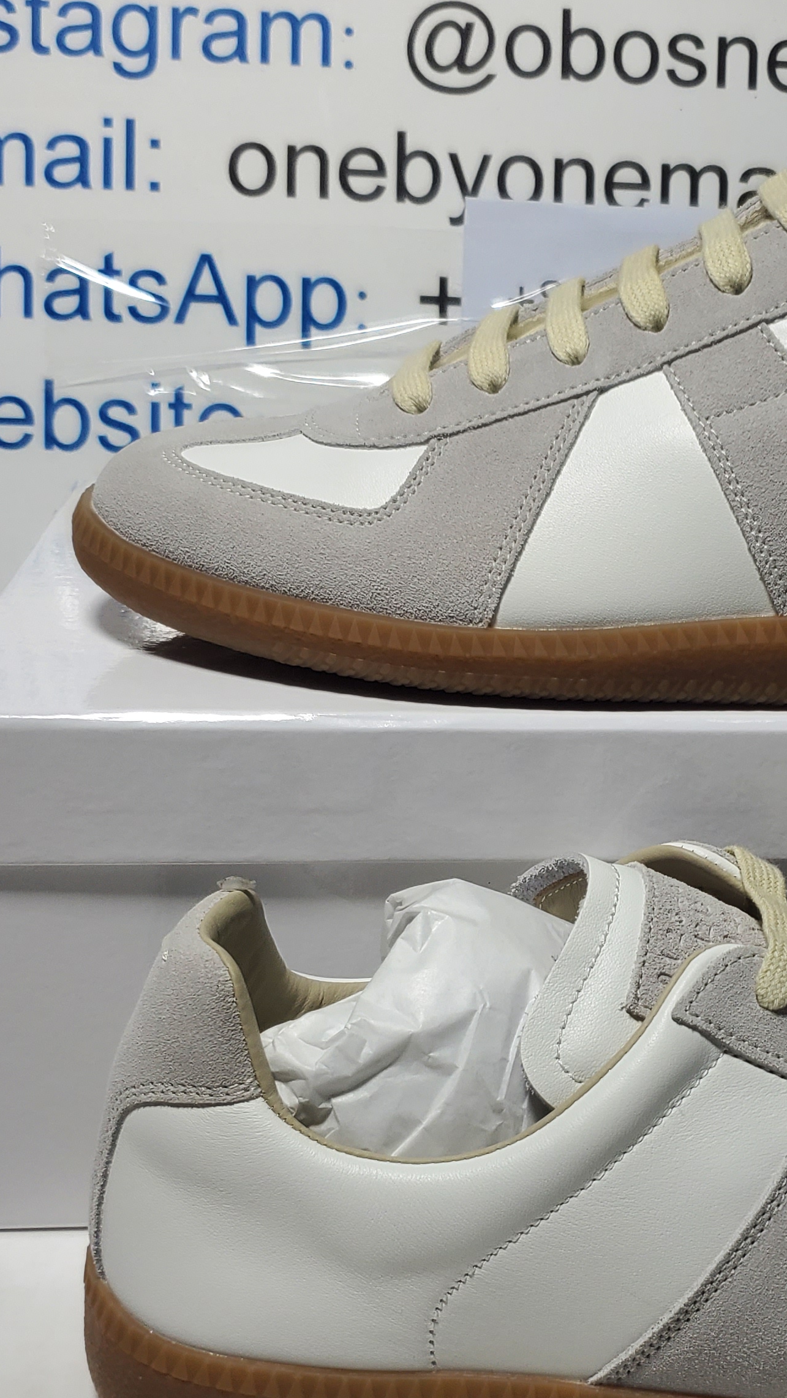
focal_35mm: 50
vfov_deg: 41.2
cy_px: 802
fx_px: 1855
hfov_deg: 23.4
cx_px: 701
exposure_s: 1/660
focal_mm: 4.3
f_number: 1.5
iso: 50
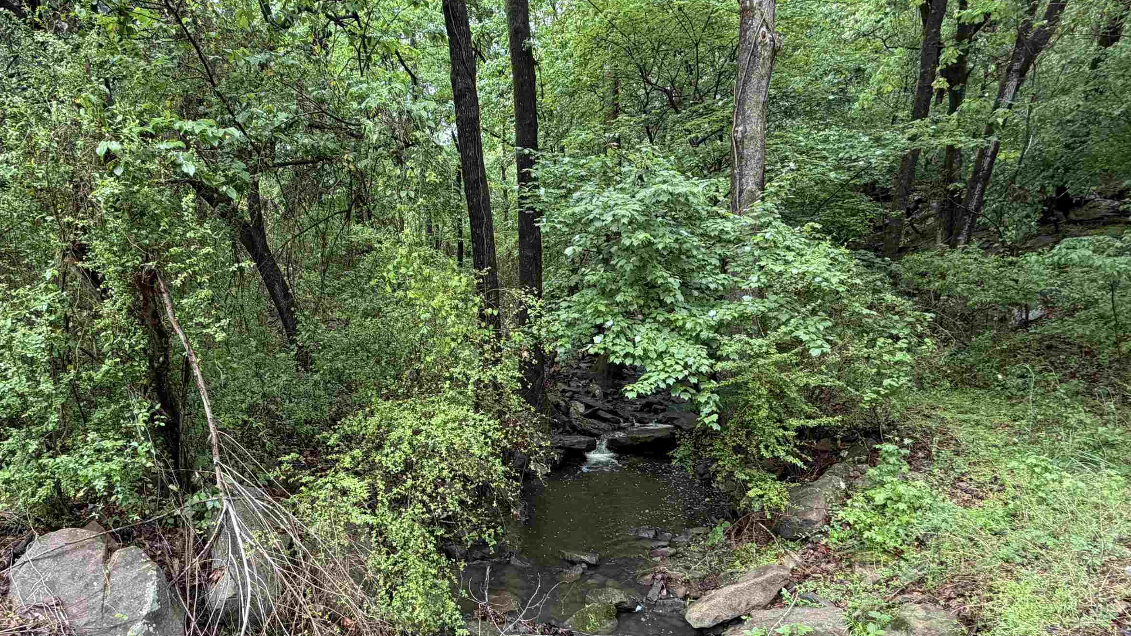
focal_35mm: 20
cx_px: 489
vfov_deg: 55.1
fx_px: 600
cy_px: 403
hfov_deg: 86.1
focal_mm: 2.22
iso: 125
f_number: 2.2
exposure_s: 1/121
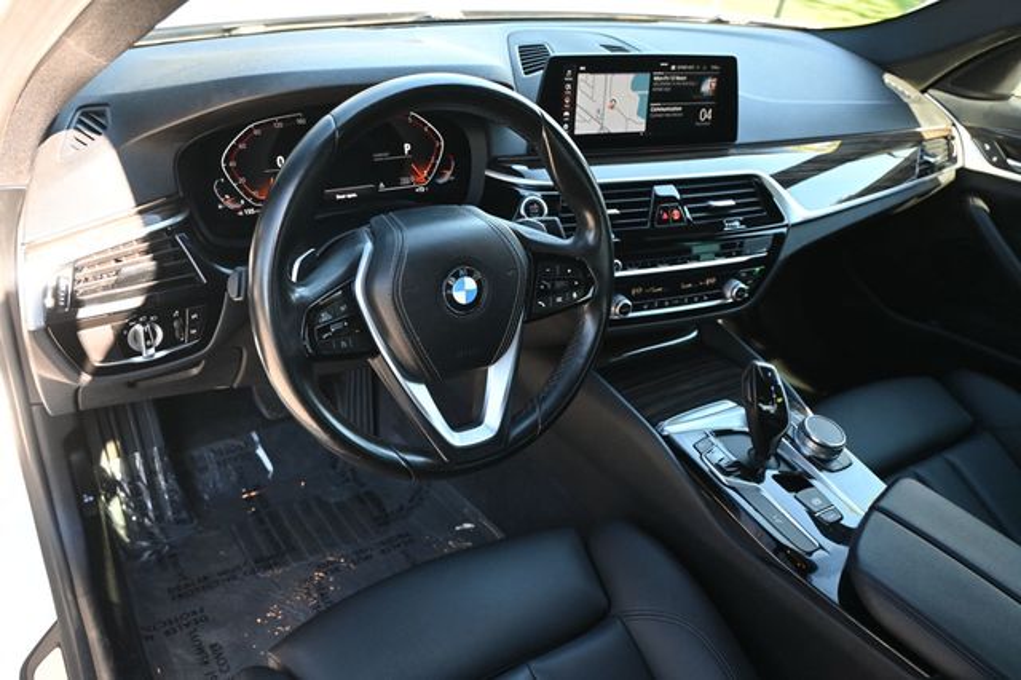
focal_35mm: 30
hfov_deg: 62.0
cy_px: 340
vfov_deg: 43.6
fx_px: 850
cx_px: 510
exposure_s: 1/125
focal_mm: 20
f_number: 3.8
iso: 900
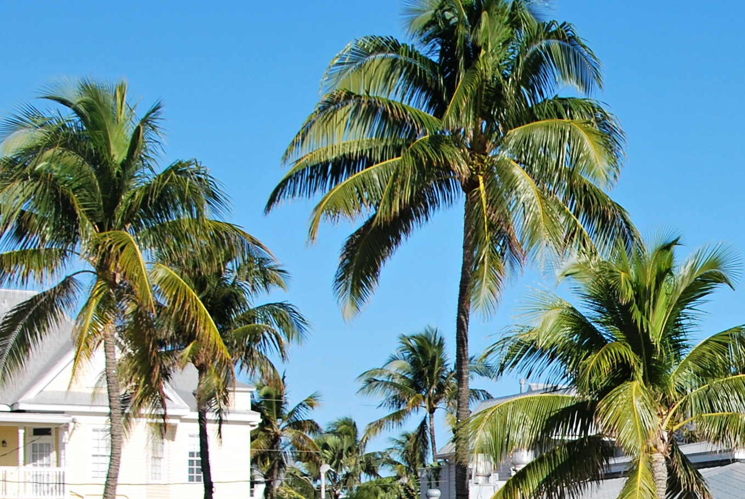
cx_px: 810
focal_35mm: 107
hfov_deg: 18.3
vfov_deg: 12.6
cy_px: 498
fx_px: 2226
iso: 100
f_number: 9
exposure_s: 1/320
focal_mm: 25
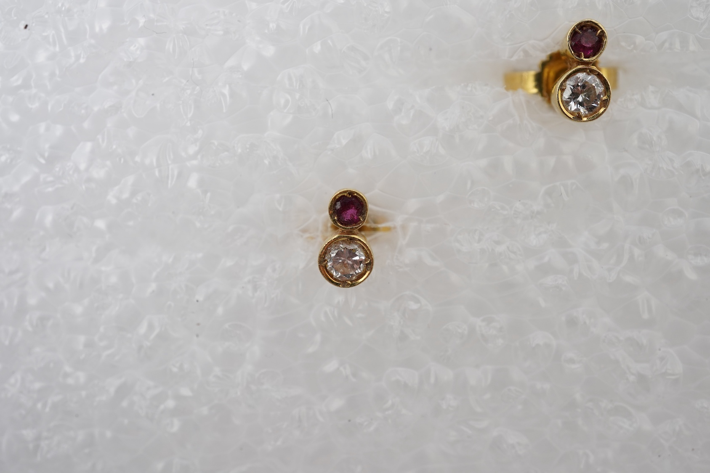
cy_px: 236
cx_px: 355
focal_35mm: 45
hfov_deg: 43.6
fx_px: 888
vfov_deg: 29.9
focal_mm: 30
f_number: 14
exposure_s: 1/125
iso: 400
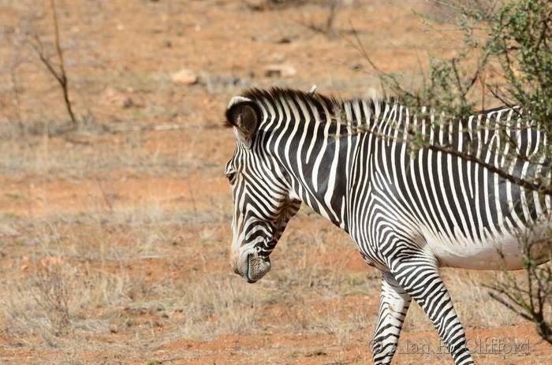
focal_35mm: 600
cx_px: 276
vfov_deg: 2.3
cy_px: 182
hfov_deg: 3.4
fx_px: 9177
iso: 200
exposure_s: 1/400
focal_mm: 400
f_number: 10
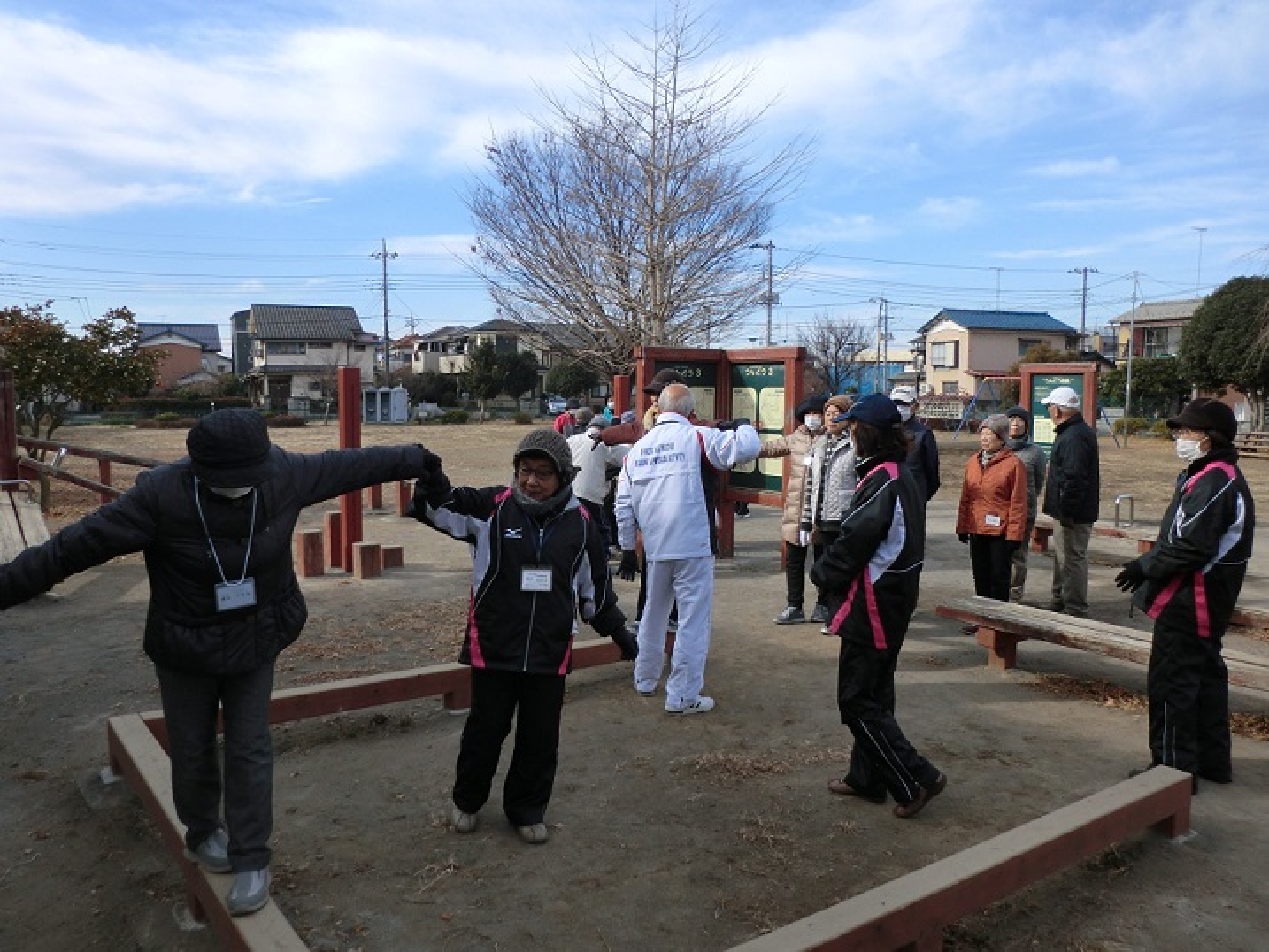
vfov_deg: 51.4
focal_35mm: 27
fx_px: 990
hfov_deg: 65.3
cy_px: 476
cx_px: 634
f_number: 3.2
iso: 50
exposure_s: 1/640
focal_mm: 4.9
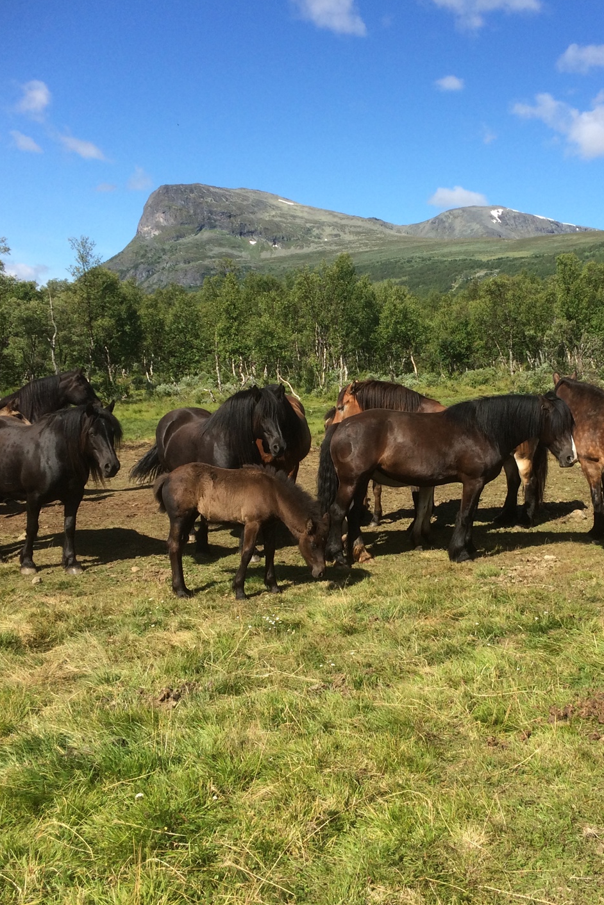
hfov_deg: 32.4
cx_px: 407
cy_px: 452
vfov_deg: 47.4
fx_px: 1031
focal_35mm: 41
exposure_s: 1/1709
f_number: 2.2
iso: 32
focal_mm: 4.15
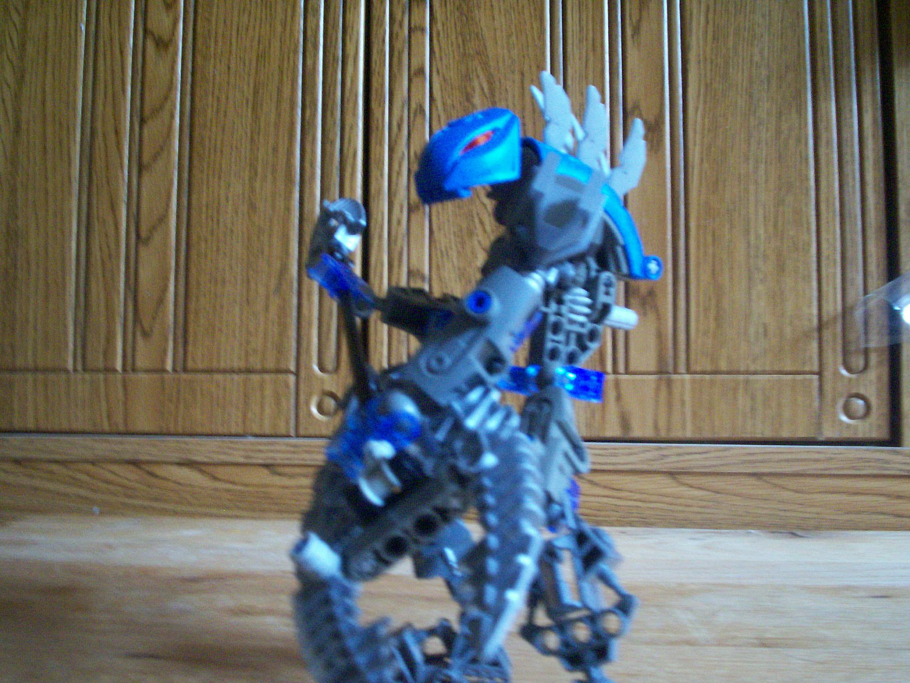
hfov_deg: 51.4
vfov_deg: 39.7
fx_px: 946
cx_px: 455
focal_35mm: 36
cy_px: 342
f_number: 4.5
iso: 334
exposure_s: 1/8
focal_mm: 5.9
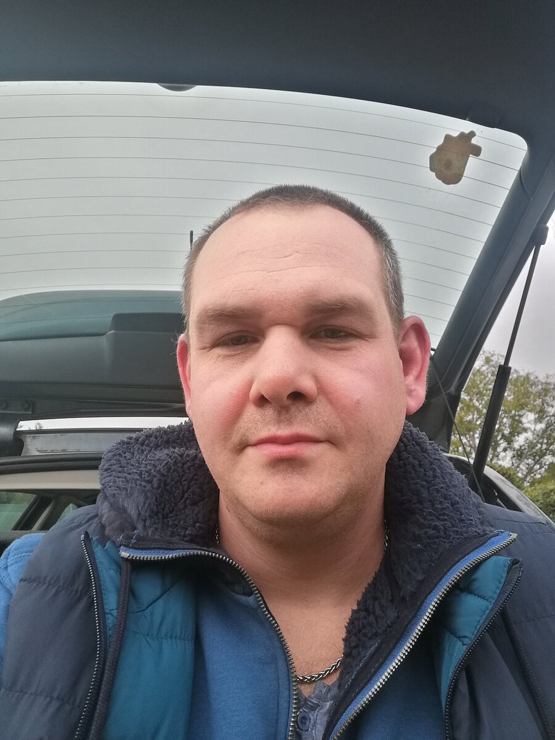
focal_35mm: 26
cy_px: 370
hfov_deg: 53.1
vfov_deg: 67.3
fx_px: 556
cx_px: 278
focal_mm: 3.81
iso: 50
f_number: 2
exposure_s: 1/281
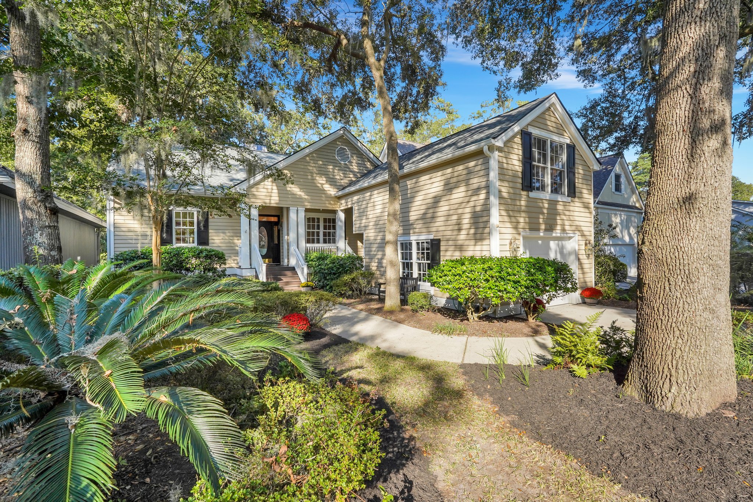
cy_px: 251
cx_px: 376
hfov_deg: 96.7
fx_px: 335
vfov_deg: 73.7
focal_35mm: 16
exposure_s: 1/320
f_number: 9
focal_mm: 16
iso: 320
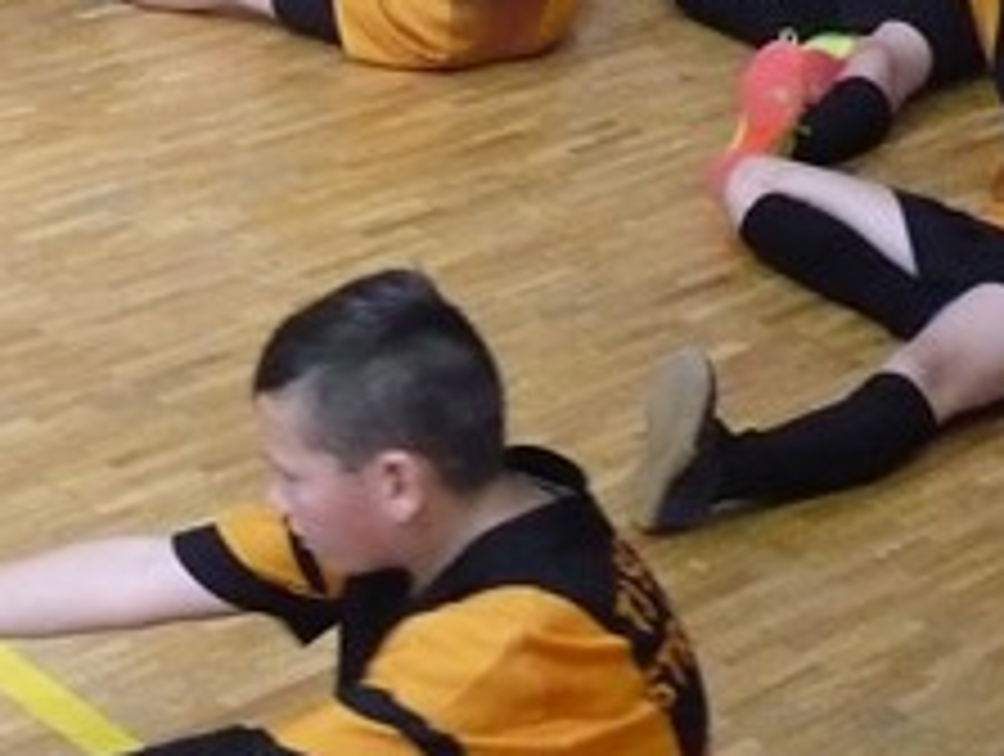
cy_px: -99
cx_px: -198
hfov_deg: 19.6
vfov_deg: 15.3
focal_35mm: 94
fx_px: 2731
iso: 800
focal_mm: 5.8
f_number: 2.8
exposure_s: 1/60
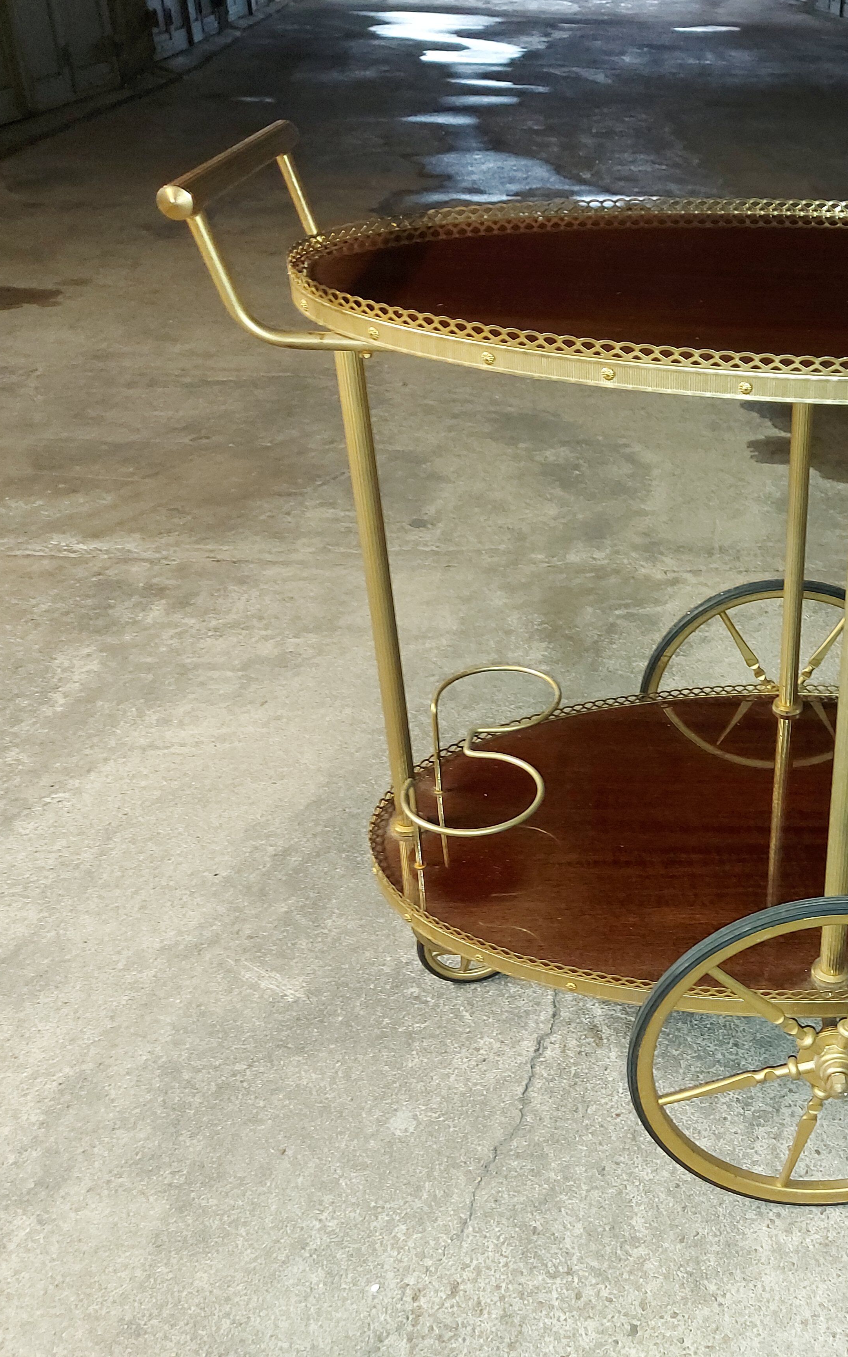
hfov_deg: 35.2
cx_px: 758
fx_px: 1257
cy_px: 678
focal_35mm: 34
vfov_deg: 56.7
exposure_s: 1/25
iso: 400
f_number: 1.8
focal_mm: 5.23
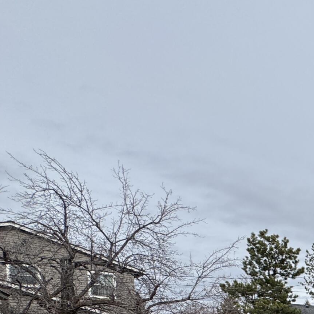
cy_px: 378
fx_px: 441
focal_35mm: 43
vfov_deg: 32.3
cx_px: 508
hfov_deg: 25.3
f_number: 2.2
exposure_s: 1/1927
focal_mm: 2.22
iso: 50
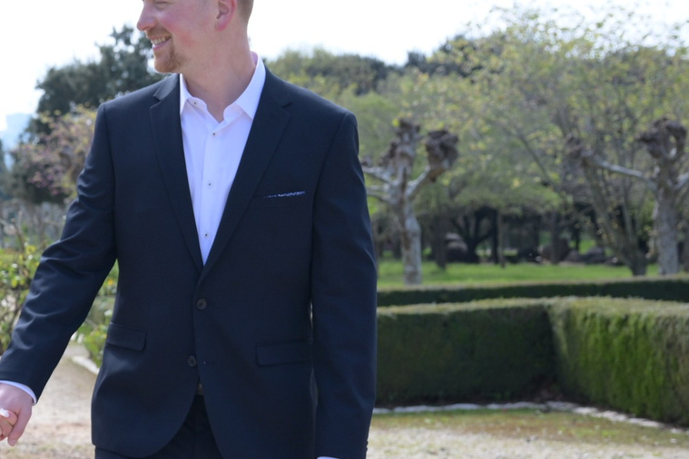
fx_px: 1550
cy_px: 311
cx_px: -134
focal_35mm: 81
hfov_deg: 23.0
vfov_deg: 16.8
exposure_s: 1/800
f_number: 3.5
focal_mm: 24
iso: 125
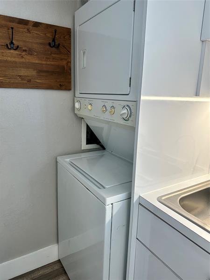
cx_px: 105
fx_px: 194
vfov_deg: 71.6
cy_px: 140
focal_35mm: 24
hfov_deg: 56.8
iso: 64
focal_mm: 6.86
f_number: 1.78
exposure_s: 1/120
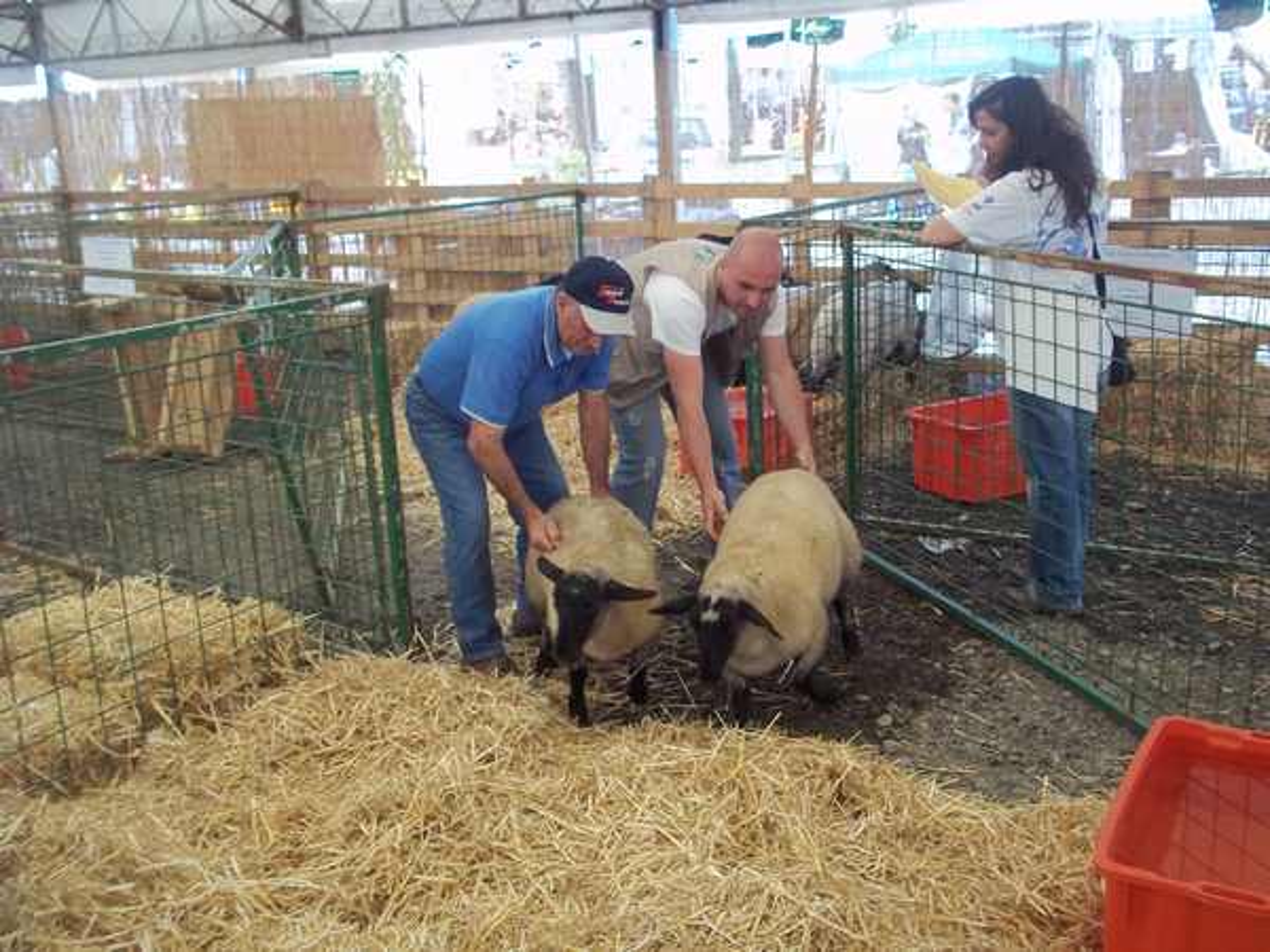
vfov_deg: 39.7
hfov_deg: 51.4
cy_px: 476
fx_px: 1321
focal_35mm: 36
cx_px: 635
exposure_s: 1/80
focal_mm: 6.5
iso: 80
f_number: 3.1
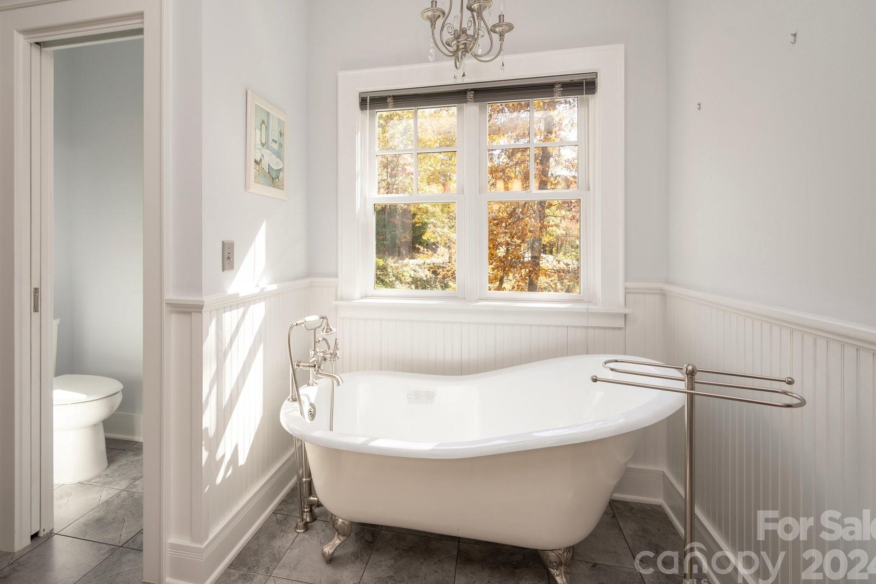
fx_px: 414
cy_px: 254
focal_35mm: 17
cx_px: 396
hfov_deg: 93.0
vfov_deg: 70.2
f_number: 8
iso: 200
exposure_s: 1/60
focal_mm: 14
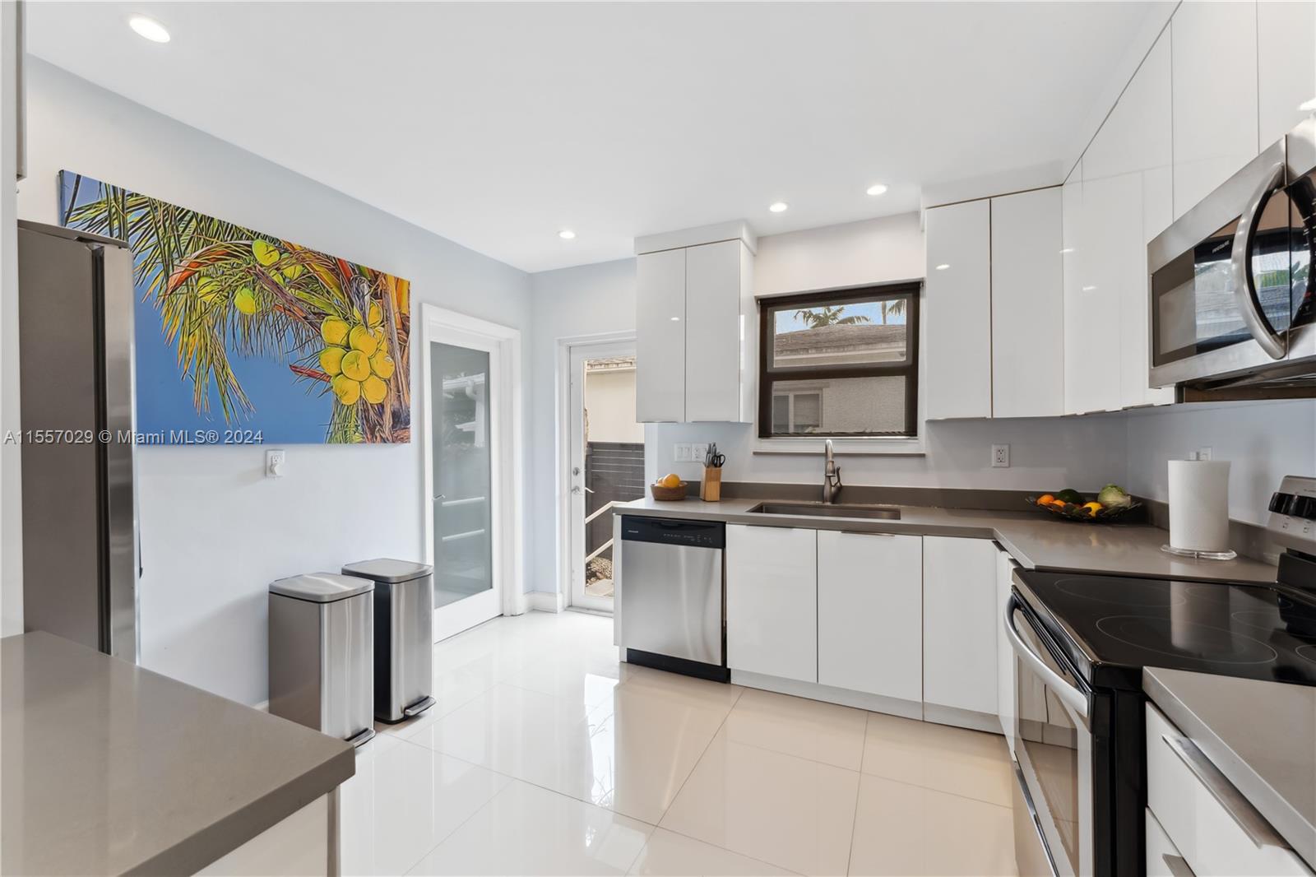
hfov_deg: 104.3
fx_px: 512
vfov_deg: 81.2
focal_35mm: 14
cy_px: 438
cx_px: 658
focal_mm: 14
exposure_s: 1/8
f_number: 10
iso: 100
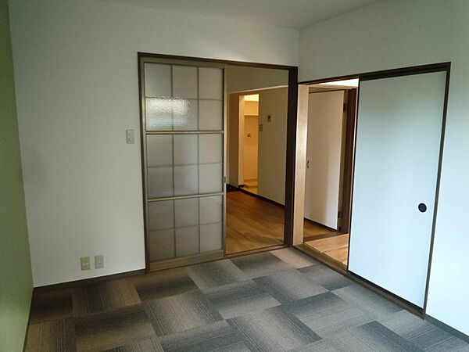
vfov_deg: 54.9
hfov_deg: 69.4
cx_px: 234
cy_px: 176
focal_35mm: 25
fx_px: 339
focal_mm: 4.4
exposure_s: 1/30
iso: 320
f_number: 2.8
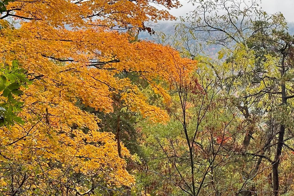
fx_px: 776
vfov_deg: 14.4
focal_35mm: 95
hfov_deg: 21.1
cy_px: 130
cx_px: 256
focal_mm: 6.86
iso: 64
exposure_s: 1/597
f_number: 1.78
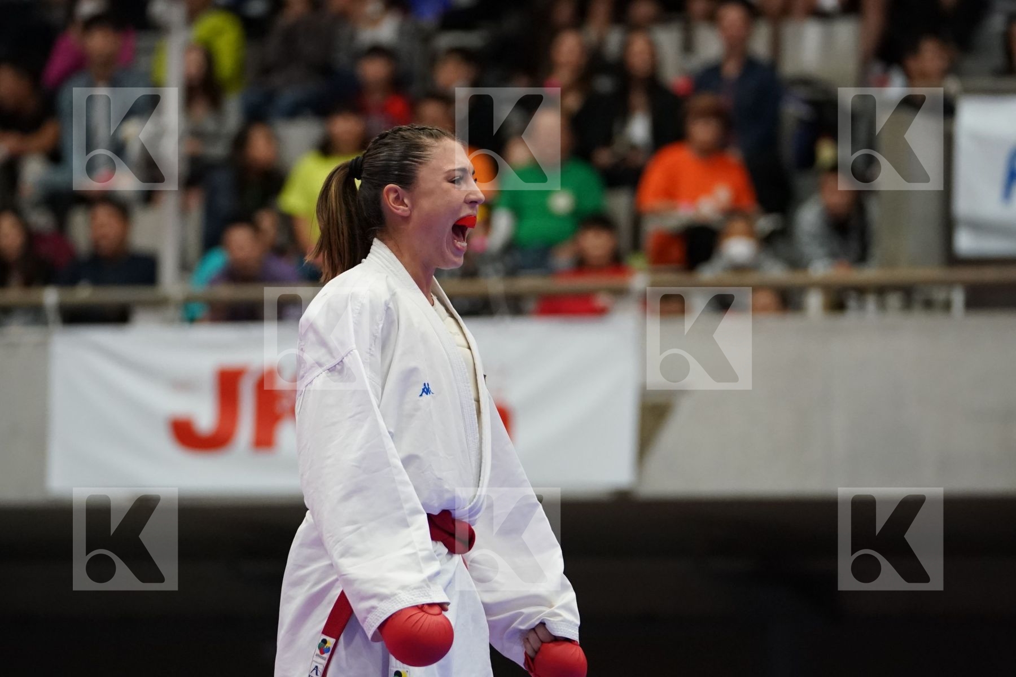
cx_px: 508
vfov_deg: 5.9
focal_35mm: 231
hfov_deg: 8.9
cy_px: 338
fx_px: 6519
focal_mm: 154
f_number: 2.8
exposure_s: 1/1000
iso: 3200
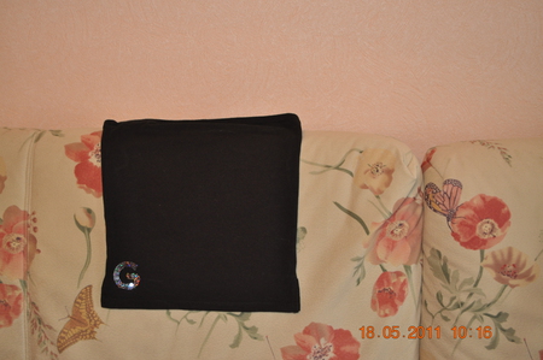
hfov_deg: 41.2
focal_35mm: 48
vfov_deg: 28.0
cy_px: 180
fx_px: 723
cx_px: 272
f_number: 4.8
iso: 800
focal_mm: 32
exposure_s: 1/30
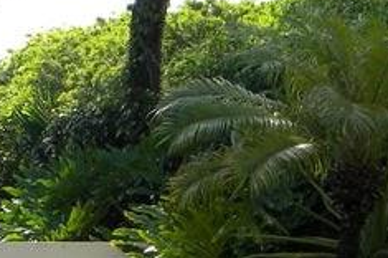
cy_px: 238
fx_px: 1668
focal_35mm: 155
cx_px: -60
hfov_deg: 13.0
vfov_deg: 8.8
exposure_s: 1/241
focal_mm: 7.3
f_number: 3.8
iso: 80
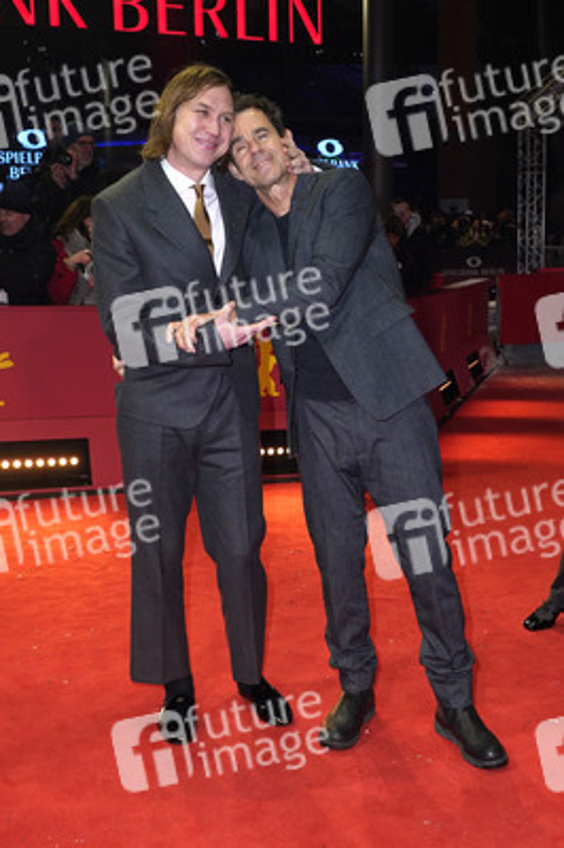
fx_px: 777
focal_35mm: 33
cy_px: 424
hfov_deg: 39.9
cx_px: 282
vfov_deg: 57.3
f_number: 5.6
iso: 640
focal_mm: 33
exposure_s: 1/160
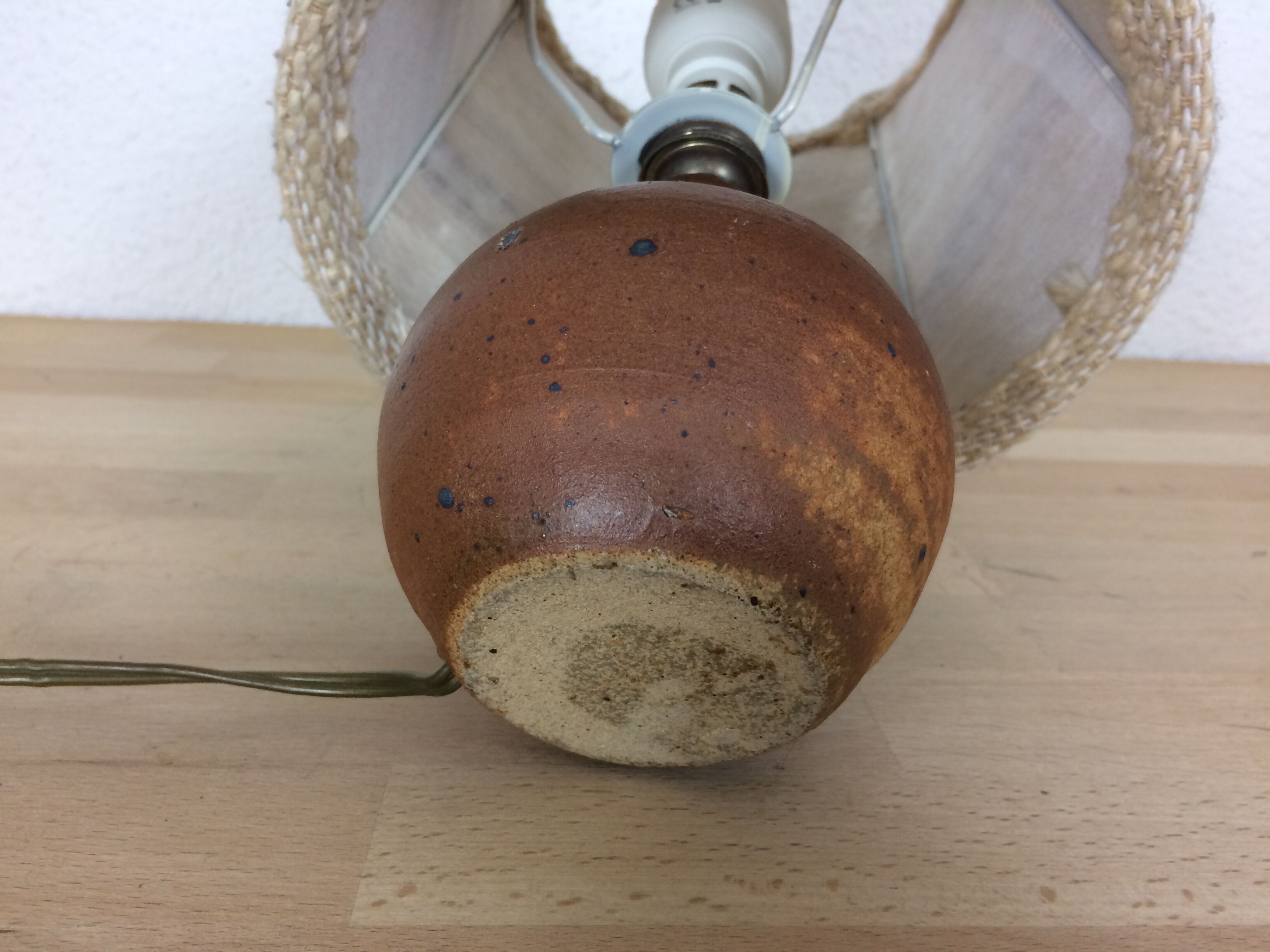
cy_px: 476
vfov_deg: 48.2
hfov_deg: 61.7
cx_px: 635
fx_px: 1064
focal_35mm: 29
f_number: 2.2
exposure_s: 1/33
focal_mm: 4.15
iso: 50
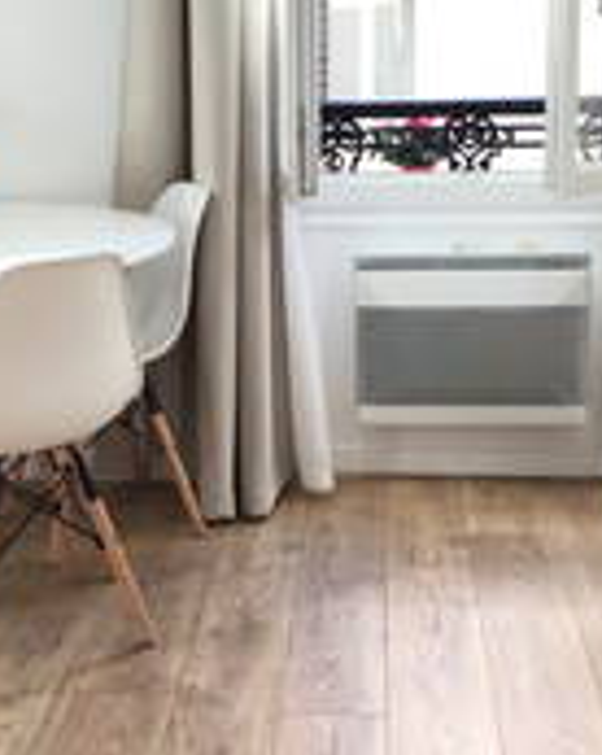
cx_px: 253
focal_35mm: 63
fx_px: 1406
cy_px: 301
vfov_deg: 30.0
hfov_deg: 24.1
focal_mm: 3.3
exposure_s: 1/50
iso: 25
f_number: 2.4
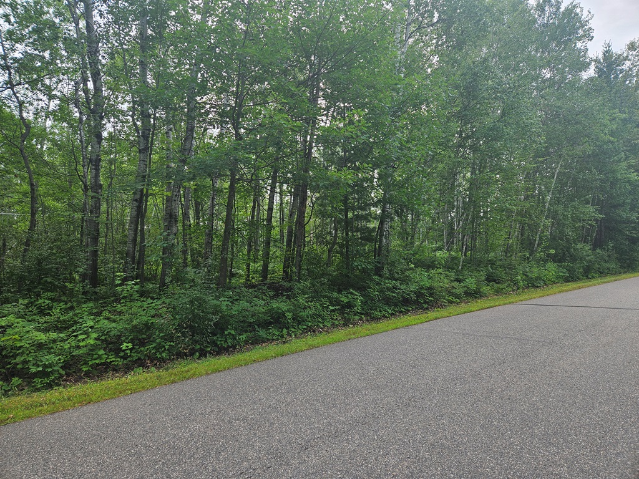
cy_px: 240
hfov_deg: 73.9
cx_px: 320
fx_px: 425
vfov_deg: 58.9
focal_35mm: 23
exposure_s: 1/557
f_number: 1.8
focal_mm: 5.4
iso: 25
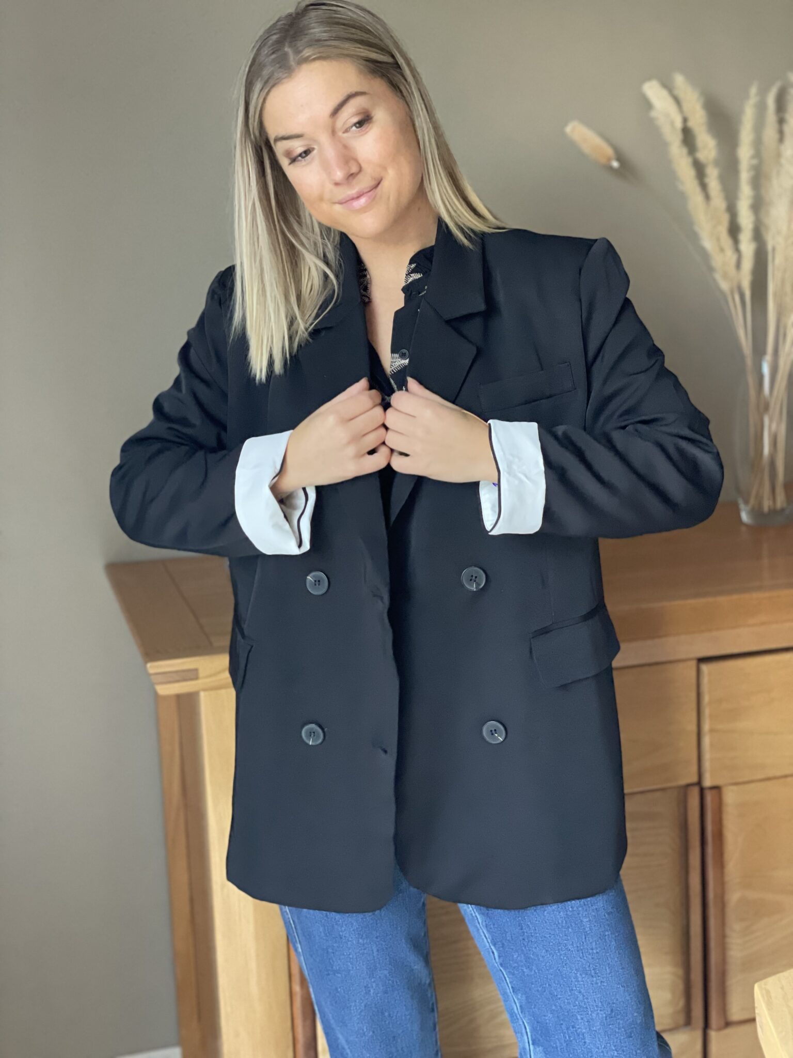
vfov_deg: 36.8
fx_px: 1588
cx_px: 396
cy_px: 529
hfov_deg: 28.0
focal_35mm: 52
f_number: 2
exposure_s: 1/114
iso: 250
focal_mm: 6
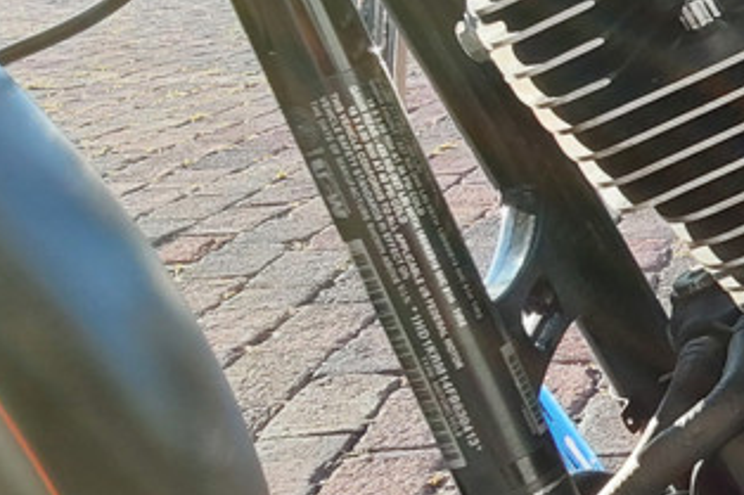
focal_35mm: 99
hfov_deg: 17.9
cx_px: 1195
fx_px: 2045
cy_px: 277
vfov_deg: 13.8
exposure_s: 1/331
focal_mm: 2.91
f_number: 1.9
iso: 50
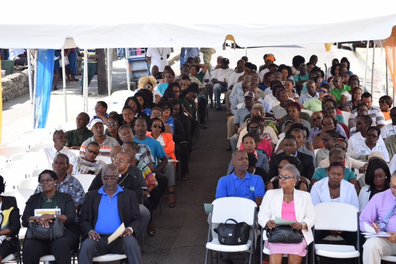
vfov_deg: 11.1
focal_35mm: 123
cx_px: 198
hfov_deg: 16.7
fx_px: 1352
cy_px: 132
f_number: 7.1
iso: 200
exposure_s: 1/160
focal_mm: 82
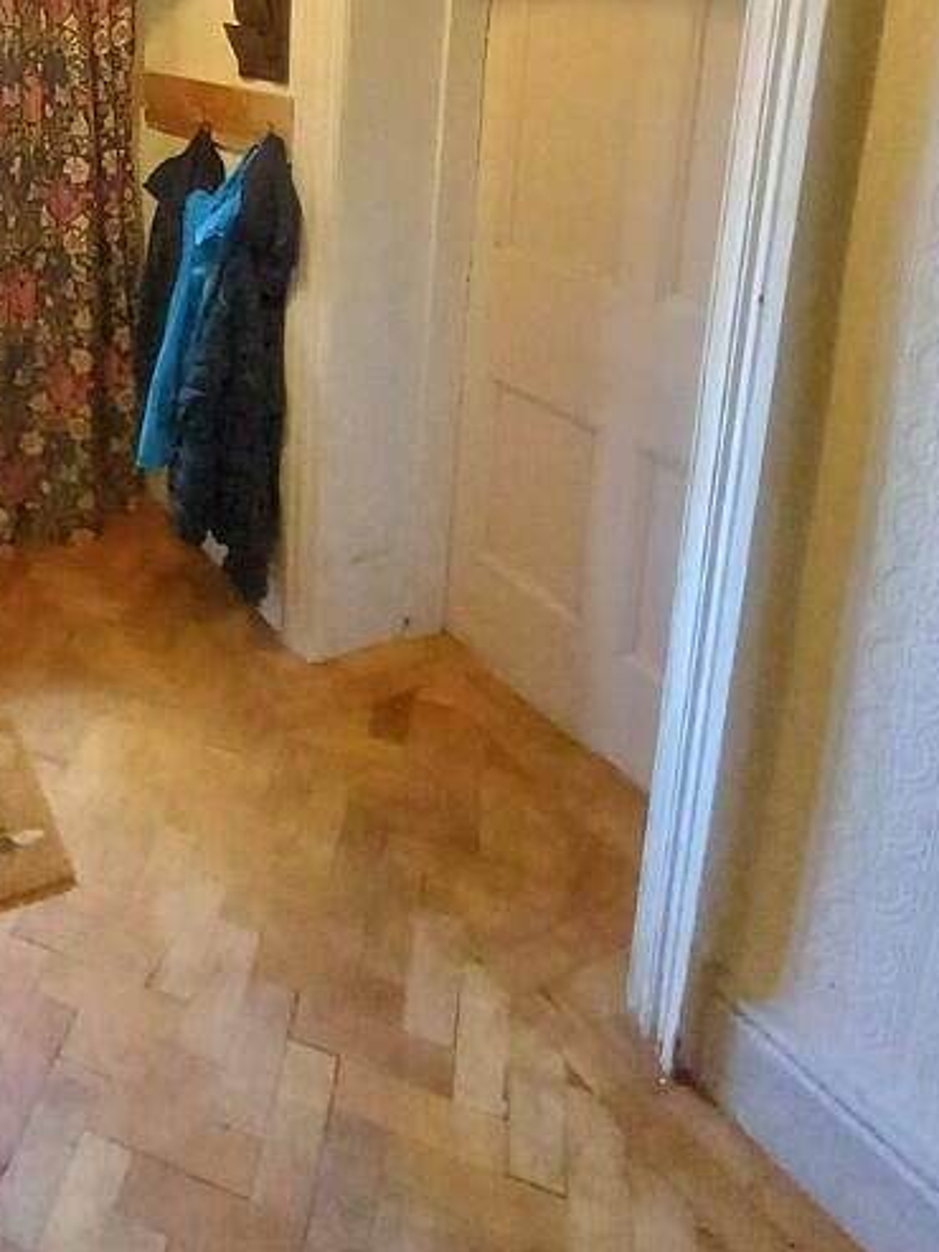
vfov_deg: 58.7
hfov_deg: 46.6
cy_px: 201
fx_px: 976
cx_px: 104
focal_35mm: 27
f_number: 2.2
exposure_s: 1/14
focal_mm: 1.13
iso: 640
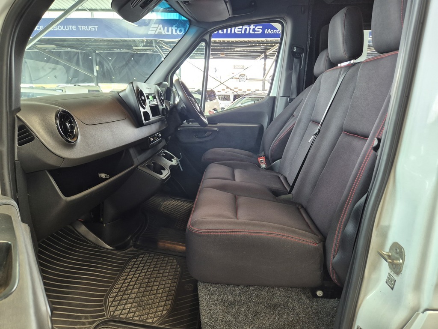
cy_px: 164
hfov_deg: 73.9
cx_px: 219
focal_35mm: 23
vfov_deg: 58.9
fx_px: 291
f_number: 1.8
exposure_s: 1/100
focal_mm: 5.4
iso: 320
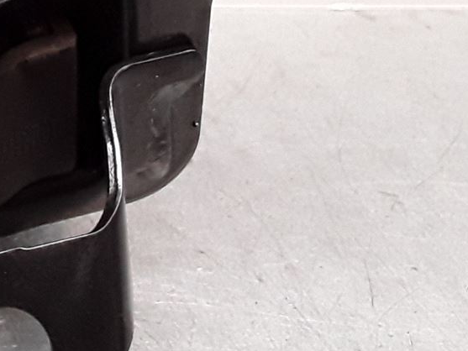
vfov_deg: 13.9
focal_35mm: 103
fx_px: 1393
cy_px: -71
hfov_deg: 17.7
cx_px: -155
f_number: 1.9
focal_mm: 2.91
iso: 100
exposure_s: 1/100
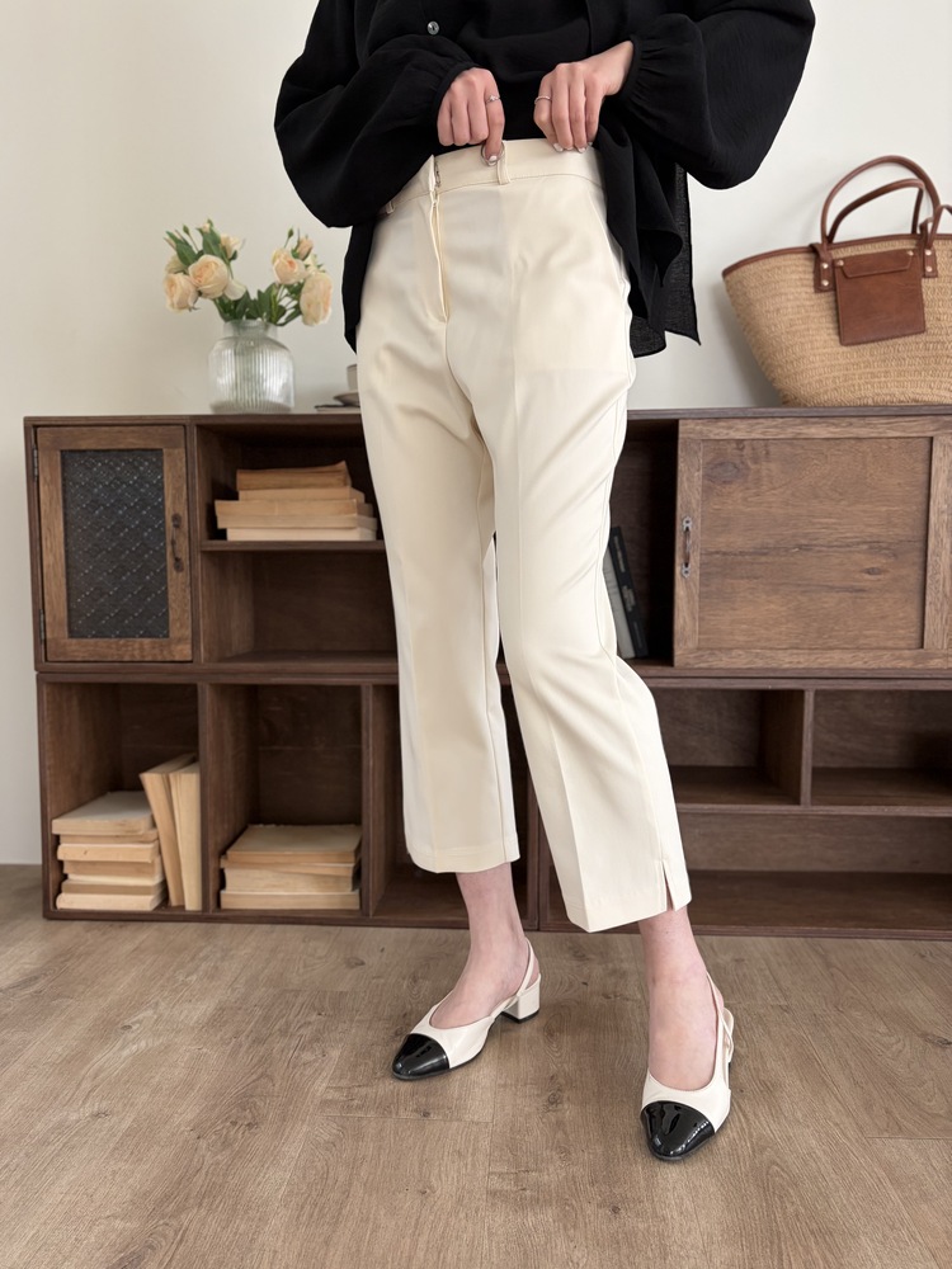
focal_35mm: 26
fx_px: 953
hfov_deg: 53.1
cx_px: 476
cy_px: 634
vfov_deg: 67.3
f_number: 1.6
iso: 125
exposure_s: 1/88
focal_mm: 5.96
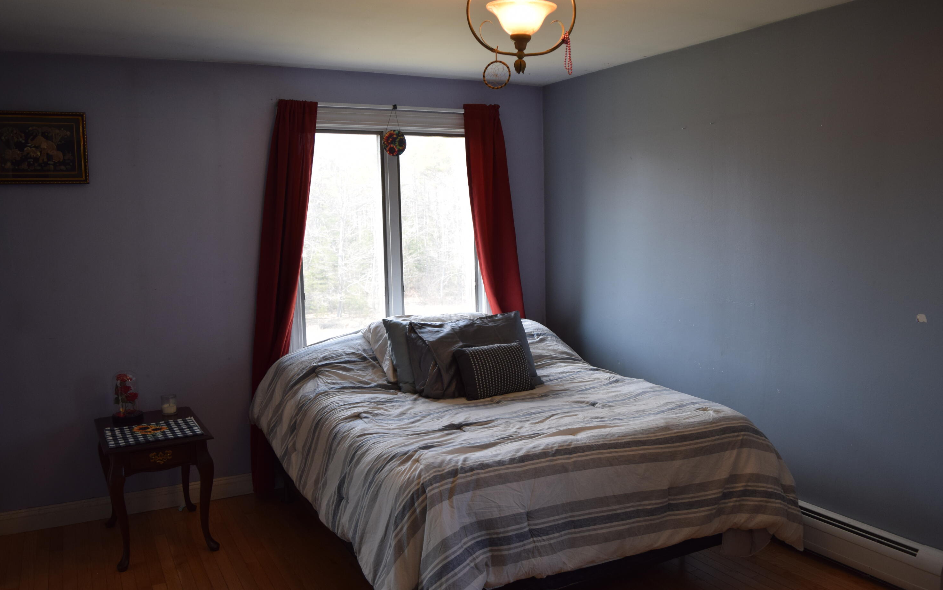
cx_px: 478
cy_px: 311
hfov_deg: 66.5
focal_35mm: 28
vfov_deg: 44.5
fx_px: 720
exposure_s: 1/100
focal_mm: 18
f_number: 5
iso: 400
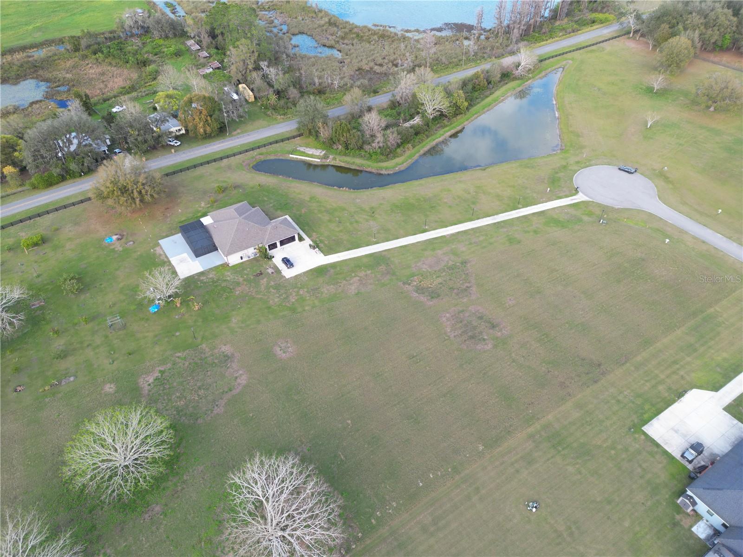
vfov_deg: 56.8
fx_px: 515
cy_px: 278
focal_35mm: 24
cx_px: 372
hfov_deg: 71.6
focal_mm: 6.72
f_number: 1.7
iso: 100
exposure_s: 1/320
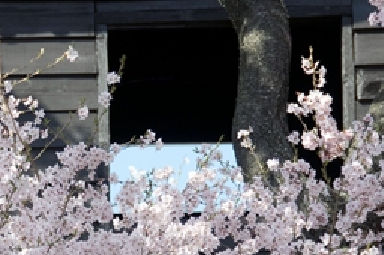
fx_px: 13476
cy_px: 194
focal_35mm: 1265
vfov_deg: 1.1
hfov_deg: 1.6
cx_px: 28
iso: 200
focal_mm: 270
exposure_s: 1/400
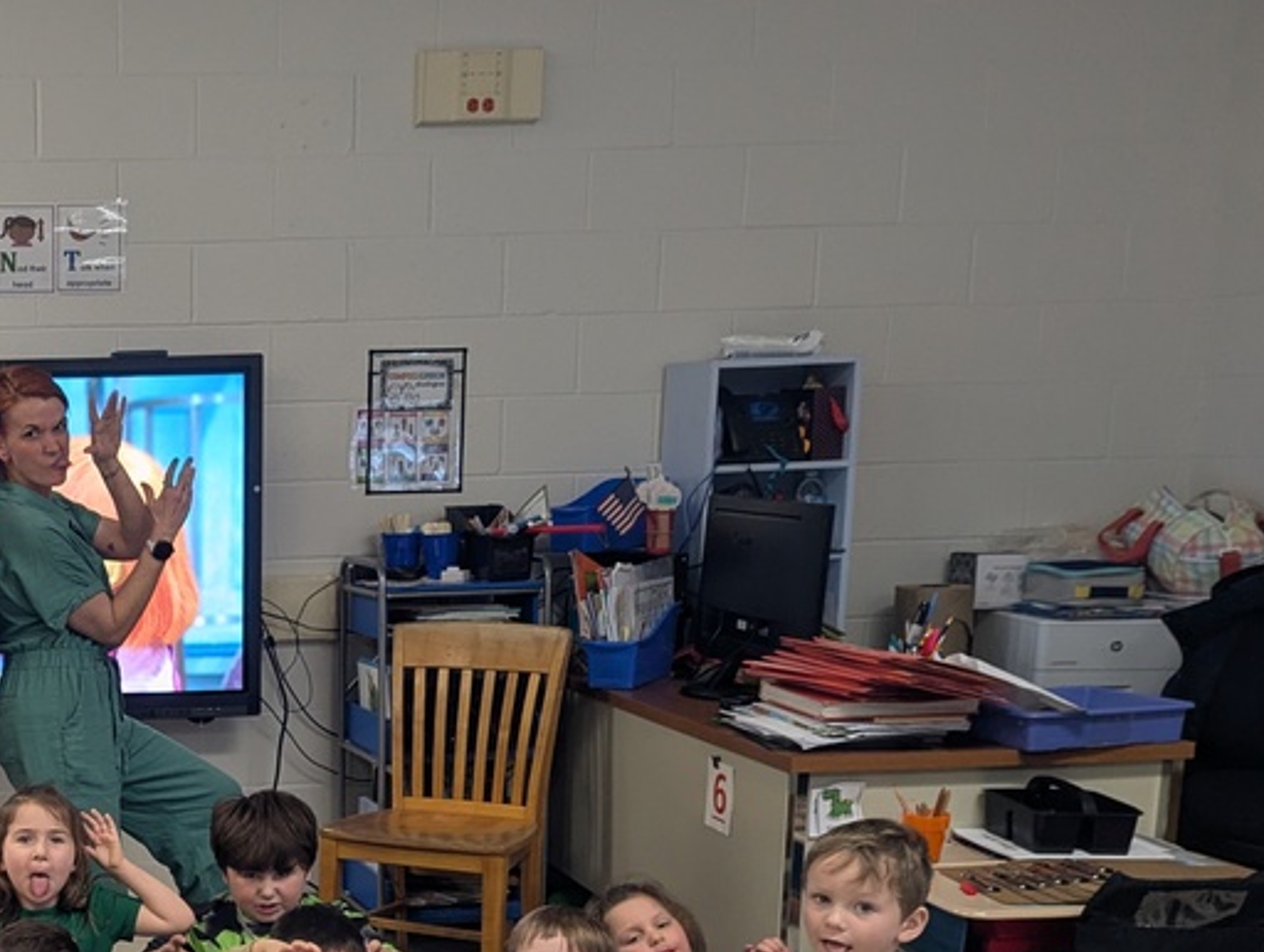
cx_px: 10
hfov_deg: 35.9
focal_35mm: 48
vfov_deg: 29.6
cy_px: 783
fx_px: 1756
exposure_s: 1/40
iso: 215
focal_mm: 6.81
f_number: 1.85
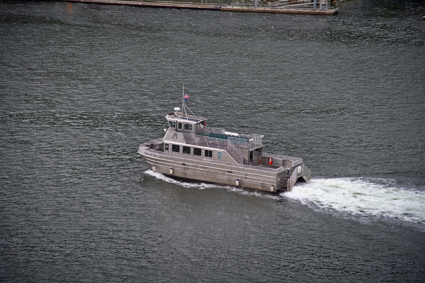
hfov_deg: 17.1
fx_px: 1417
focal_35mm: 120
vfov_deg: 11.4
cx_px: 212
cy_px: 142
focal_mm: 120
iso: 100
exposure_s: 1/250
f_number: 5
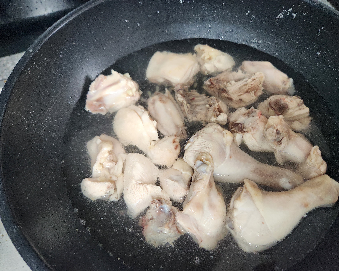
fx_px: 241
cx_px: 177
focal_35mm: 24
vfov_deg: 58.8
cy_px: 135
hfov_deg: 70.3
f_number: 1.8
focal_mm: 5.4
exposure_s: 1/120
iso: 800
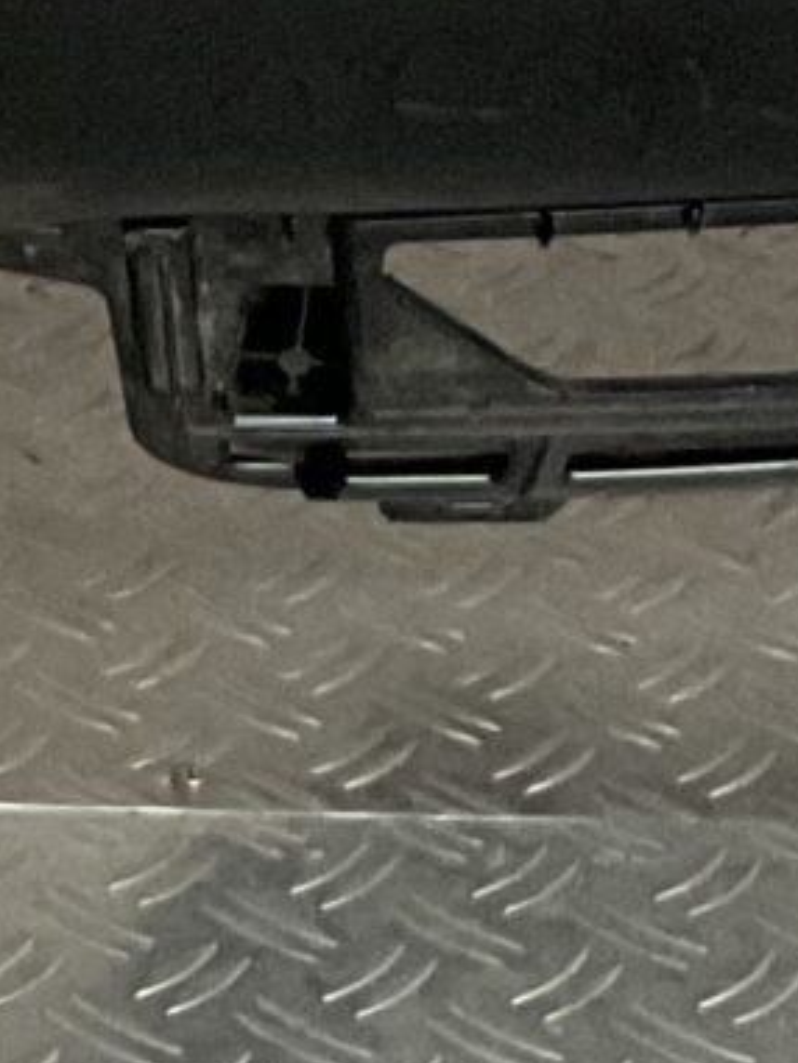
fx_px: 5990
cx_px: -857
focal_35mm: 195
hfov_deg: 7.3
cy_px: -1194
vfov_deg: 9.4
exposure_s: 1/40
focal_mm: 3
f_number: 1.8
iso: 250
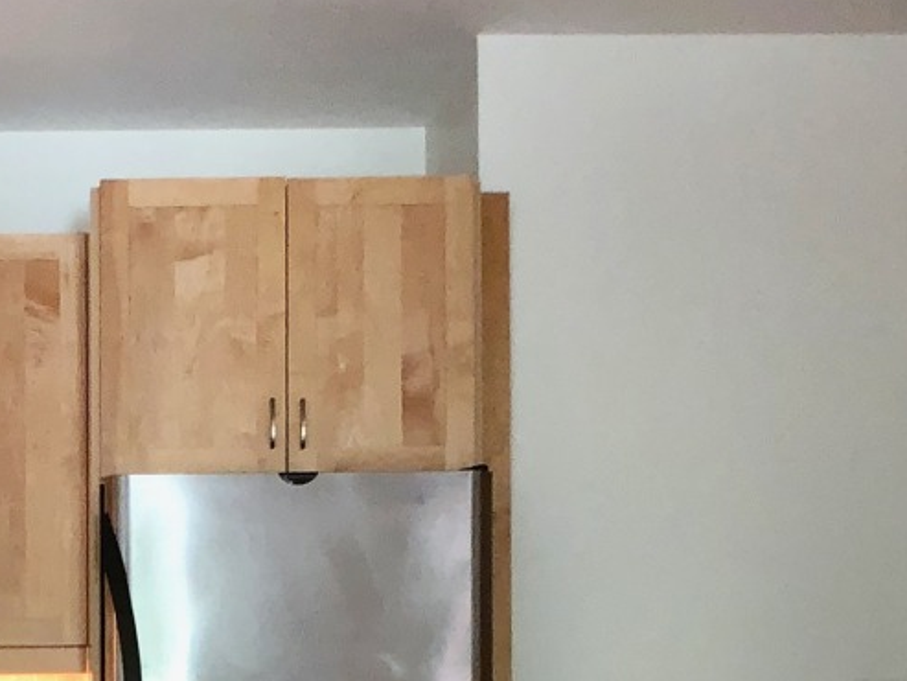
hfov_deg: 18.2
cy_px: 870
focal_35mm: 105
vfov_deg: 13.6
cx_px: -27
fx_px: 2752
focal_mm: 4
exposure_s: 1/30
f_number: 1.8
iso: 200
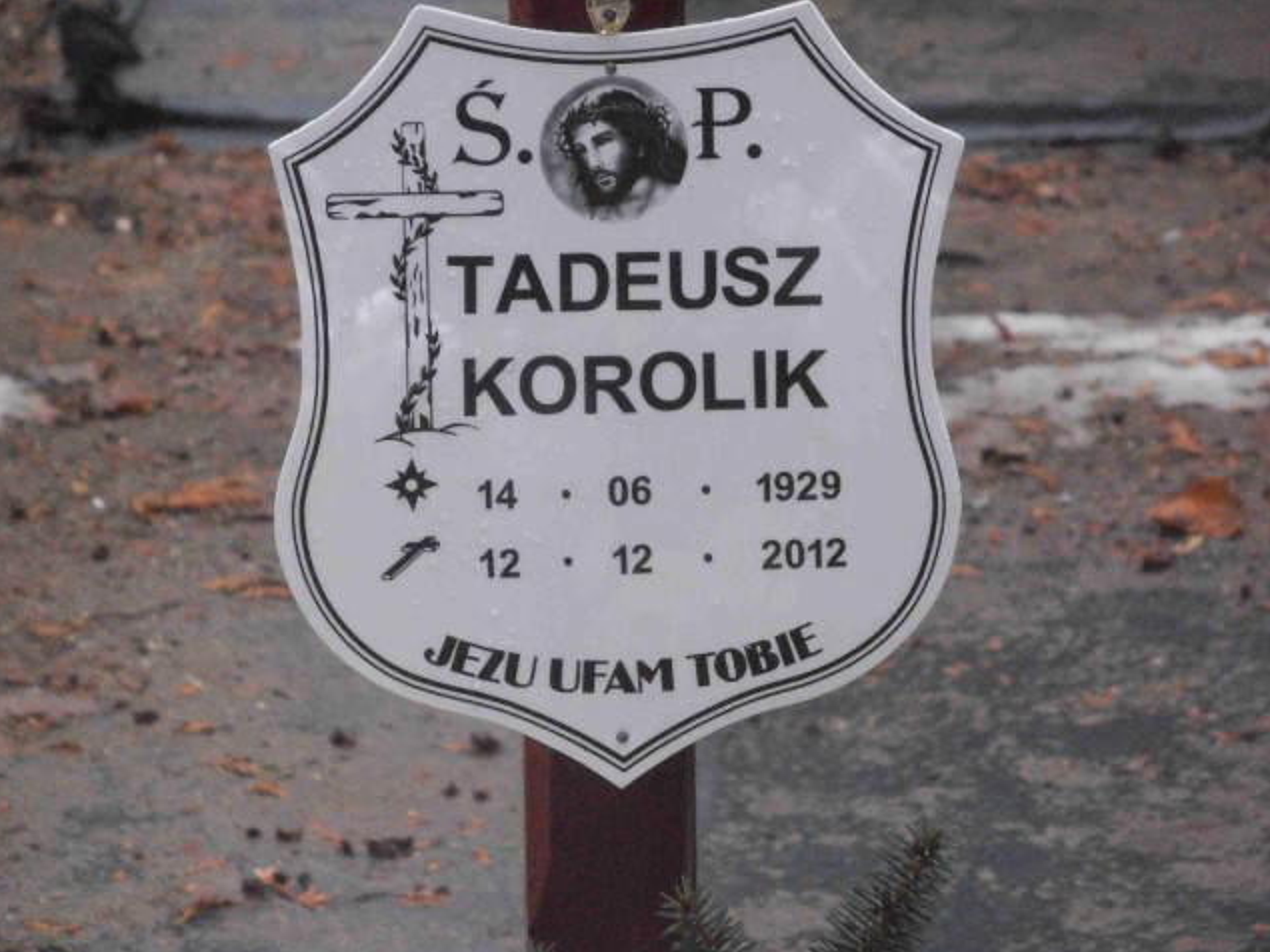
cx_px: 632
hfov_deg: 8.2
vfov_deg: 6.1
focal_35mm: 242
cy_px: 476
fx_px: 8877
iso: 800
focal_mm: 42.54
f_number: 5.7
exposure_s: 1/200
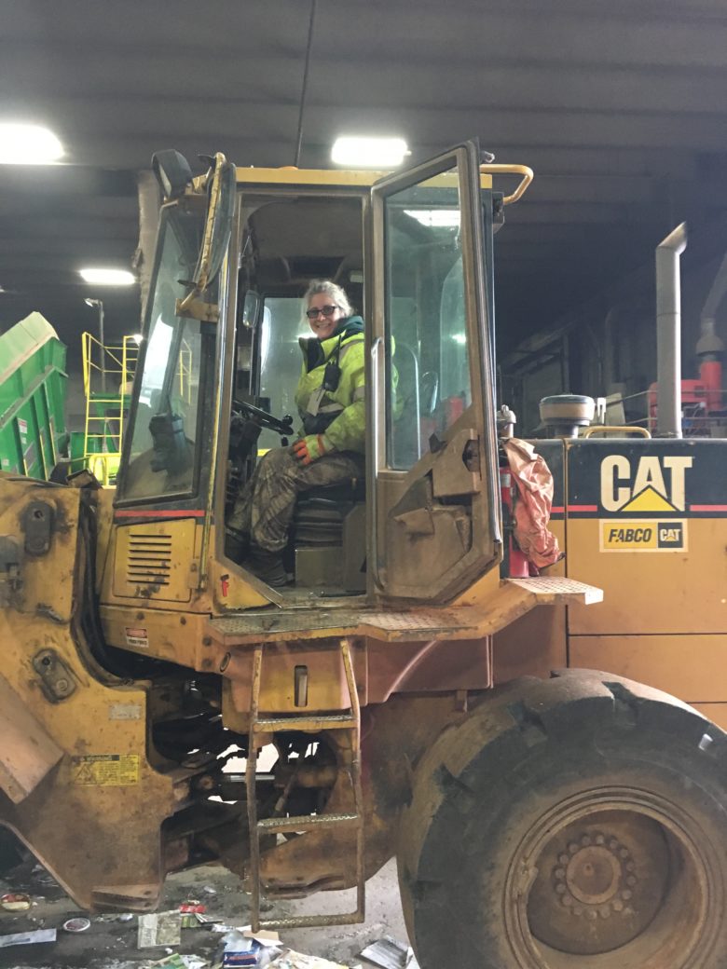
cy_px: 484
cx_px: 364
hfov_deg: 48.2
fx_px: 812
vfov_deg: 61.7
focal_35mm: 29
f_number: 2.2
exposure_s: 1/20
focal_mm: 4.15
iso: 200
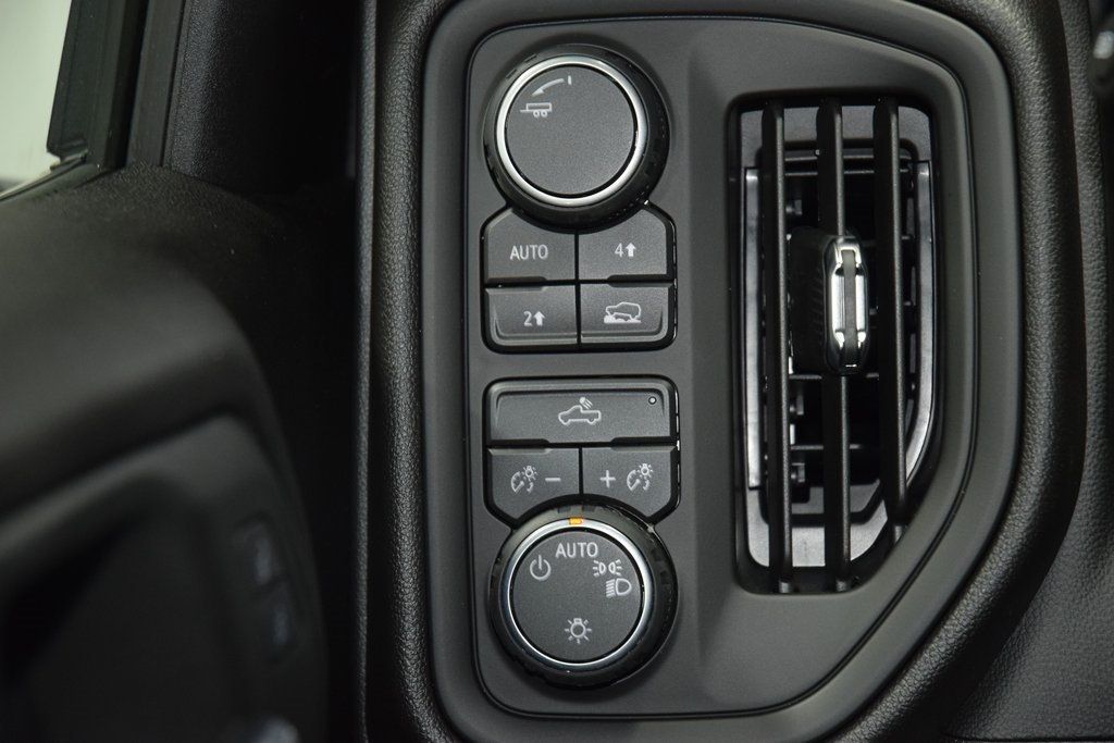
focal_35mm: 105
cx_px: 557
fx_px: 3249
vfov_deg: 13.0
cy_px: 372
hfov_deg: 19.5
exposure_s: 1/30
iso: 1600
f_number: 4.5
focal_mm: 70
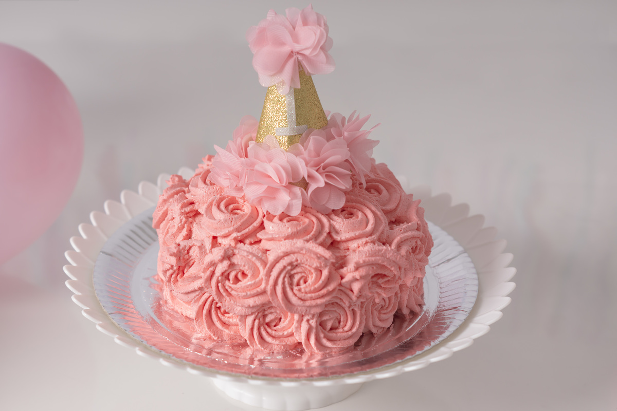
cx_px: 308
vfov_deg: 18.2
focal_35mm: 75
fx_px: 1285
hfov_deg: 27.0
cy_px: 206
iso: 80
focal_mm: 50
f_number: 2.8
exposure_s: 1/200
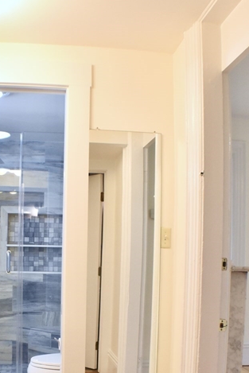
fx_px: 560
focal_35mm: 54
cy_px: 279
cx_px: 77
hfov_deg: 24.9
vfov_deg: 36.0
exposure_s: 1/40
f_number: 11
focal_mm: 22
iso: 1600
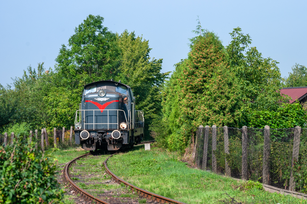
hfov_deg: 18.2
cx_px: 154
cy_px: 102
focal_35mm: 112
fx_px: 959
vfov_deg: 12.2
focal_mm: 75
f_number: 8
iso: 100
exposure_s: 1/320
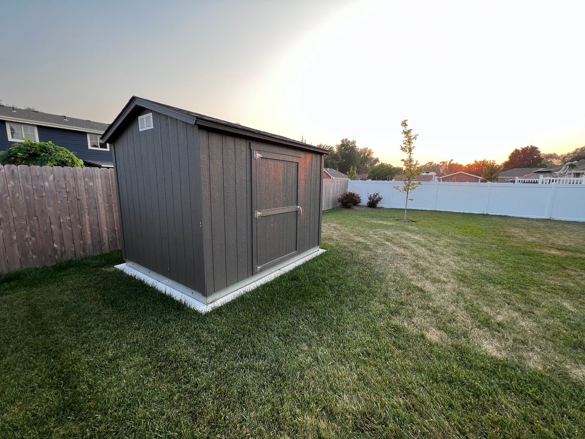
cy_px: 220
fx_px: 220
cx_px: 292
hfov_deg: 106.2
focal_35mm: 13
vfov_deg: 89.9
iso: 40
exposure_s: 1/99
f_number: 1.8
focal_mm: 1.57
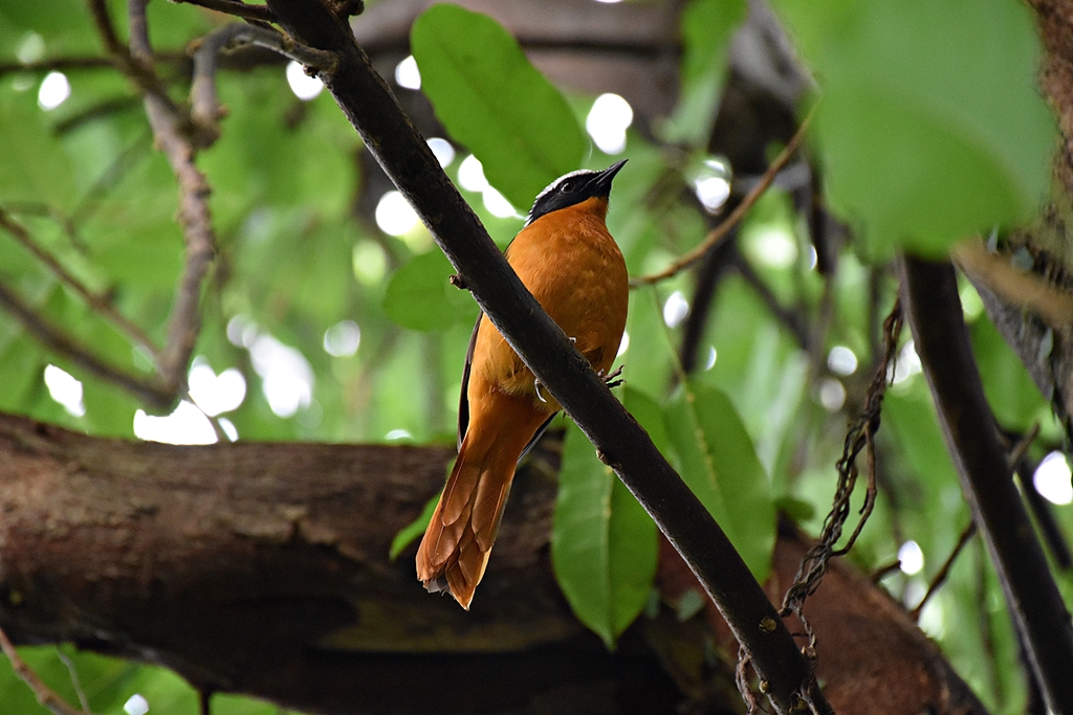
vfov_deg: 6.5
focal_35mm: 210
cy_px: 358
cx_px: 536
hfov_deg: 9.8
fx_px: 6260
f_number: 5.6
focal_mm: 140
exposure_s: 1/125
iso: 3600
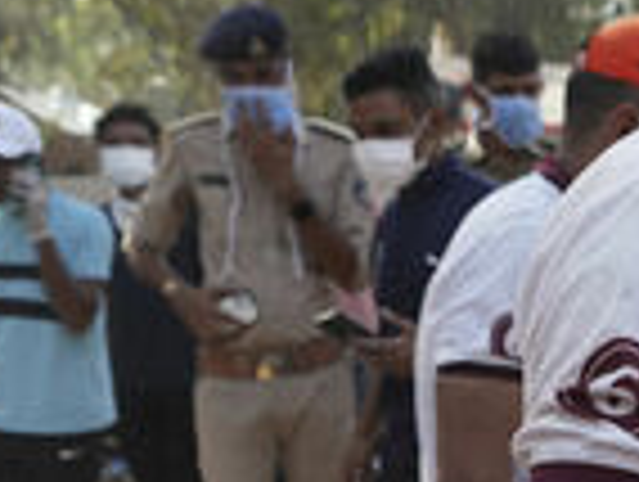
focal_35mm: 65
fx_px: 1202
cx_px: 706
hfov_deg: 27.2
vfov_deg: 21.7
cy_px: 505
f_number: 2.8
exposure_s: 1/2000
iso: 640
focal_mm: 16
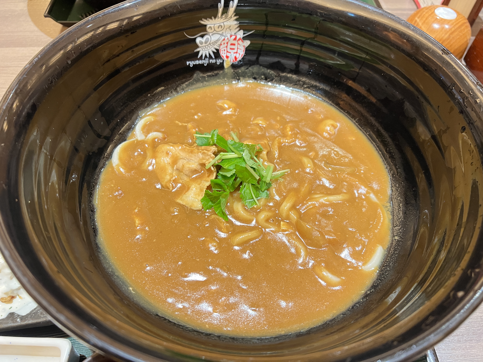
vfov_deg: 53.1
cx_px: 242
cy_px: 181
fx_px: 363
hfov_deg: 67.3
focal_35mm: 26
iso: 250
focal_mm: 5.7
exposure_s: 1/60
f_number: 1.5
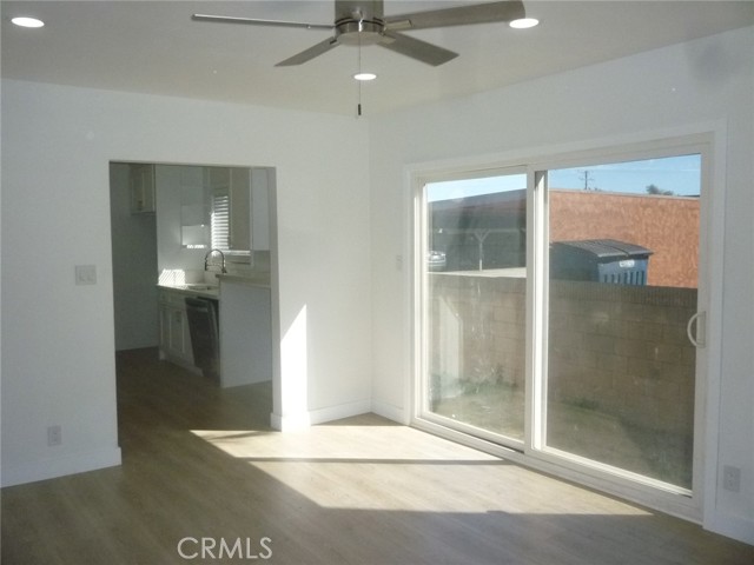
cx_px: 377
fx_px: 632
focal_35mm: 29
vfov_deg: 48.2
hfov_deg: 61.7
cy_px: 282
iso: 400
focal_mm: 5.2
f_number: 5
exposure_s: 1/800
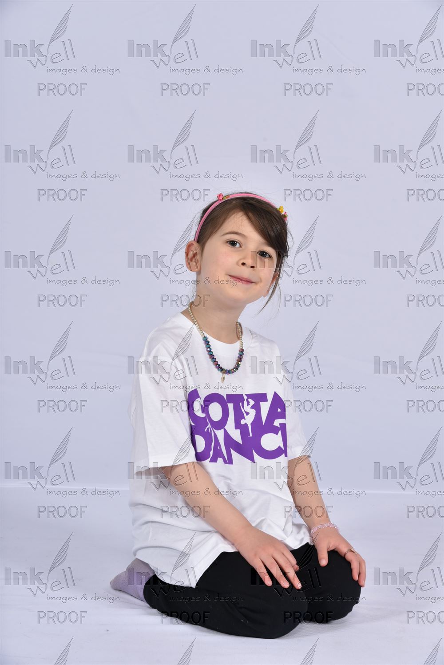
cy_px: 332
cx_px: 222
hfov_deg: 20.6
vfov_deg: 30.5
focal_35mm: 66
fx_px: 1220
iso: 250
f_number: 8
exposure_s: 1/200
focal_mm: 66
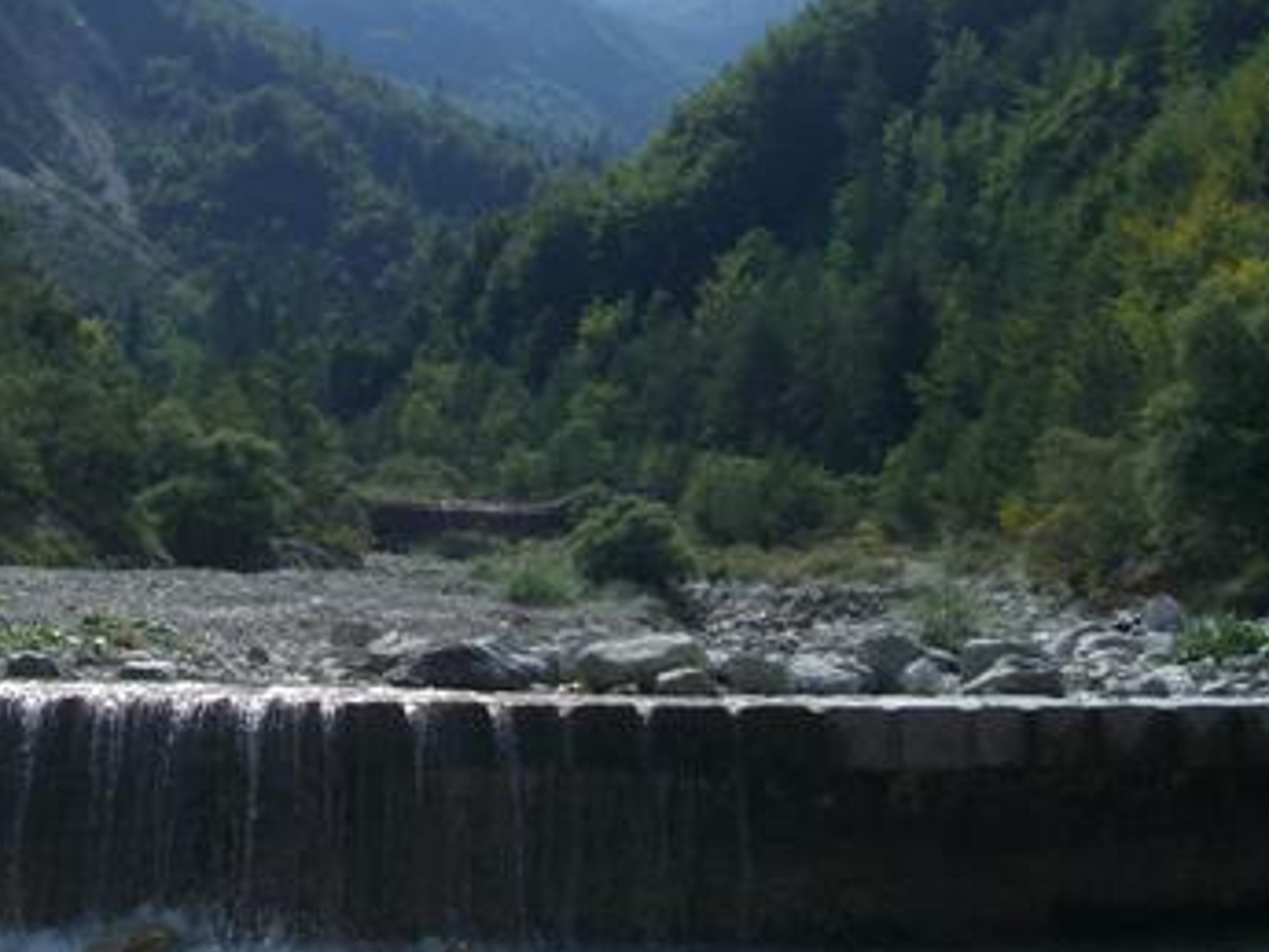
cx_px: 412
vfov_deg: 21.9
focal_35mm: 67
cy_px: 393
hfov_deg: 28.7
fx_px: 2457
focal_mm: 7.9
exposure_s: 1/400
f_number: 5.6
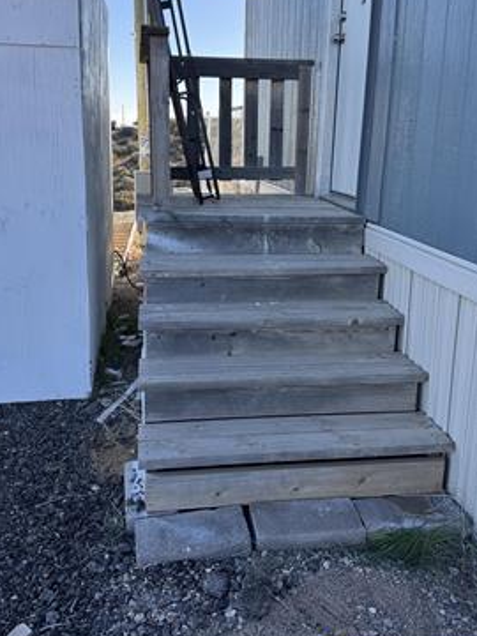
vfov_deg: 56.5
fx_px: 588
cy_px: 260
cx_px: 240
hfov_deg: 44.2
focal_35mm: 32
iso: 80
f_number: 1.78
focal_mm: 6.76
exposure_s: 1/888
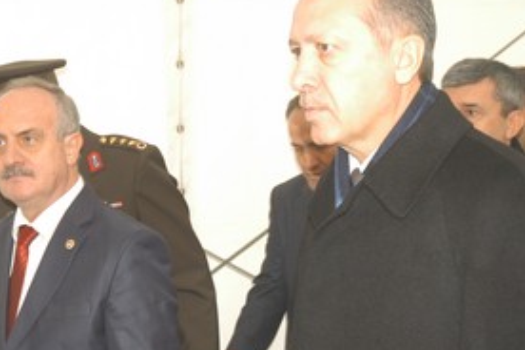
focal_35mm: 76
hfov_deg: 26.5
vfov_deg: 17.9
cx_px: 164
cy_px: 259
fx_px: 1106
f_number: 4.5
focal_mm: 31
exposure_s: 1/90
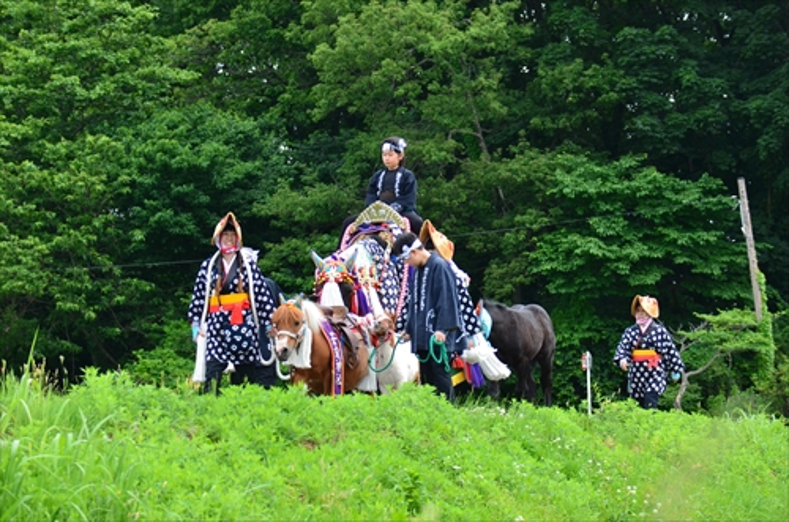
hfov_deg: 15.9
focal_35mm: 129
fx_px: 2821
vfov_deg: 10.6
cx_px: 394
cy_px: 261
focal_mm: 86
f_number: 5.6
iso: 360
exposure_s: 1/500
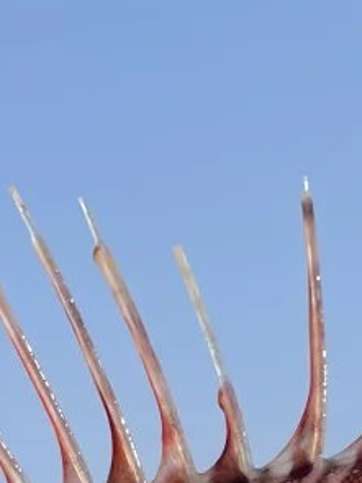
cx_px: 372
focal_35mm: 127
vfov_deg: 14.9
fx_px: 1772
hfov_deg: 11.5
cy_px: 622
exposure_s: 1/3861
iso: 32
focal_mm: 4.2
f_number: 1.6
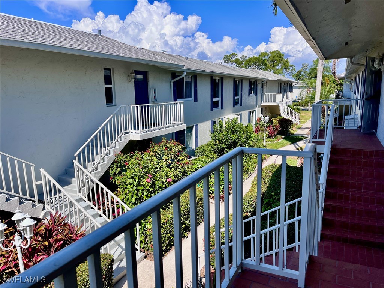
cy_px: 144
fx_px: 288
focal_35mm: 26
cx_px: 192
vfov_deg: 53.1
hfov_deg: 67.3
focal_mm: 5.1
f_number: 1.6
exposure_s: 1/3215
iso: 50
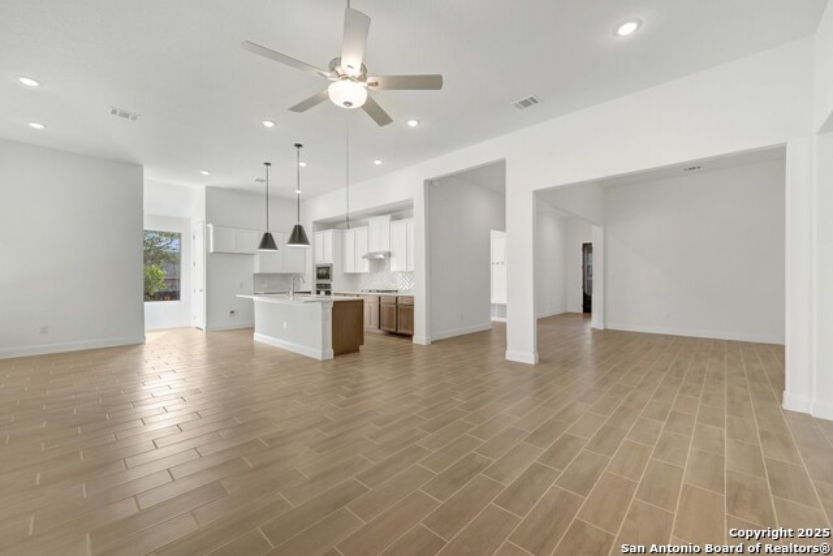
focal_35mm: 14
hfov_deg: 104.2
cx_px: 416
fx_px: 324
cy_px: 278
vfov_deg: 81.2
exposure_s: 1/4
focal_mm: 14
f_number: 9
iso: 100
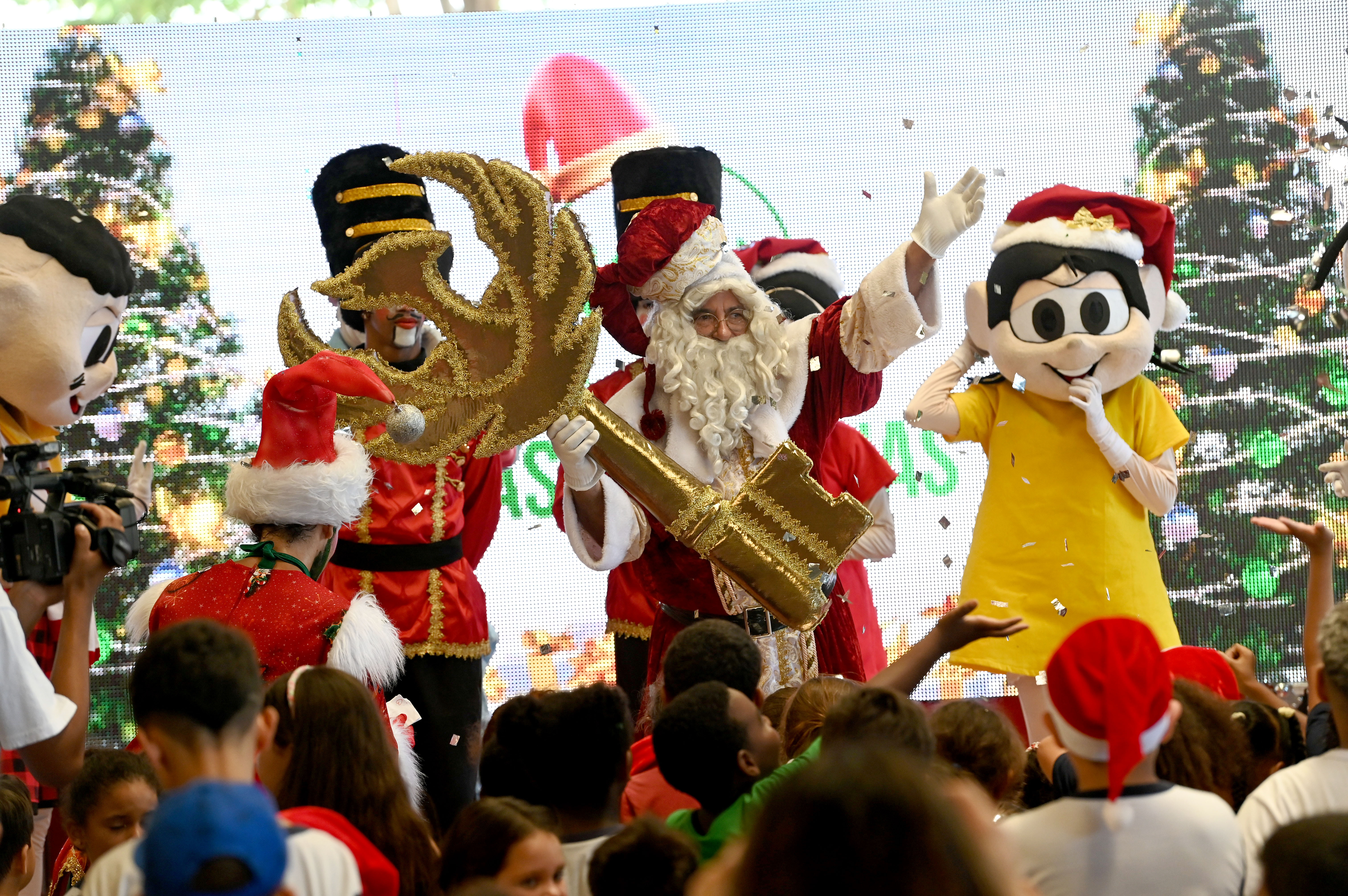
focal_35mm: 175
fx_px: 6548
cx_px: 674
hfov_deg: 11.8
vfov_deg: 7.8
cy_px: 448
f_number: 4.5
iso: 1600
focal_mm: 175
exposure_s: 1/200
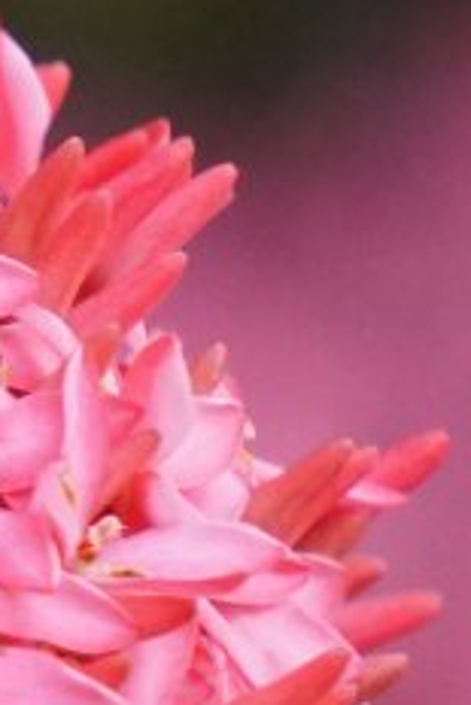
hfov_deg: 0.7
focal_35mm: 2088
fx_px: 40913
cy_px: 644
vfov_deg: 1.0
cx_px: -725
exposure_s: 1/320
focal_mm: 202
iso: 1600
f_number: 6.3
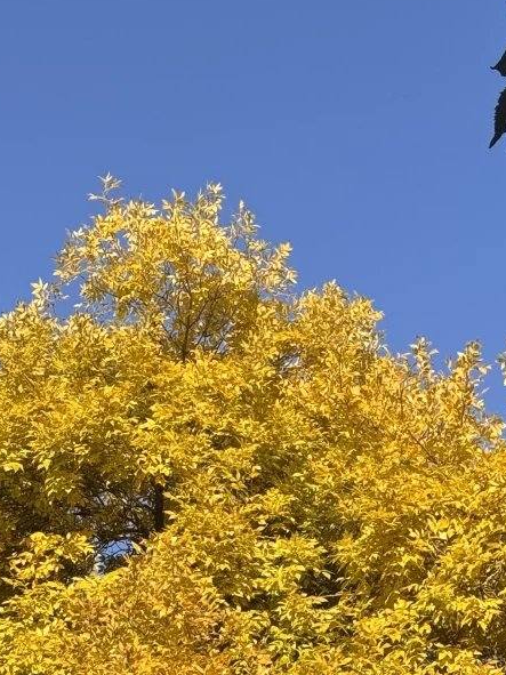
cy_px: 787
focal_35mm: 117
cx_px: 417
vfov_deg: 16.2
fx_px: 2281
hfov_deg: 12.6
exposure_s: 1/1923
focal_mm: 6.76
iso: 64
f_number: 1.78
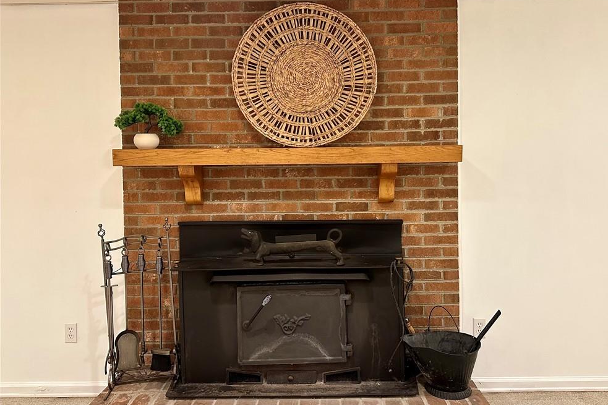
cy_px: 179
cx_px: 316
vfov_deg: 49.4
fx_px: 439
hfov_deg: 69.4
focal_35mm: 26
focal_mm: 6.86
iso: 400
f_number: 1.78
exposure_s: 1/60
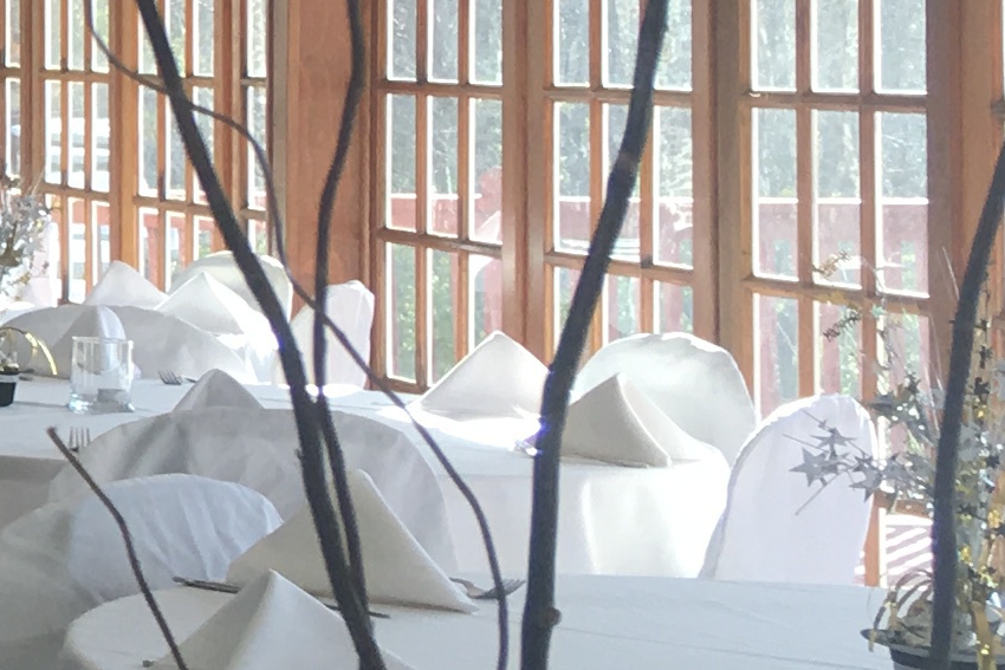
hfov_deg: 12.4
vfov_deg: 9.6
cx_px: -1114
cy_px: 78
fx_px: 3992
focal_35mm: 143
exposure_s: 1/120
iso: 25
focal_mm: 4.15
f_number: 2.2
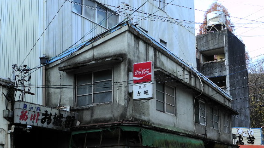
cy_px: 129
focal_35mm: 55
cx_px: 133
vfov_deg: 21.4
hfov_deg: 37.8
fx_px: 385
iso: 100
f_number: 3.2
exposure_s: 1/204
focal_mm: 8.1
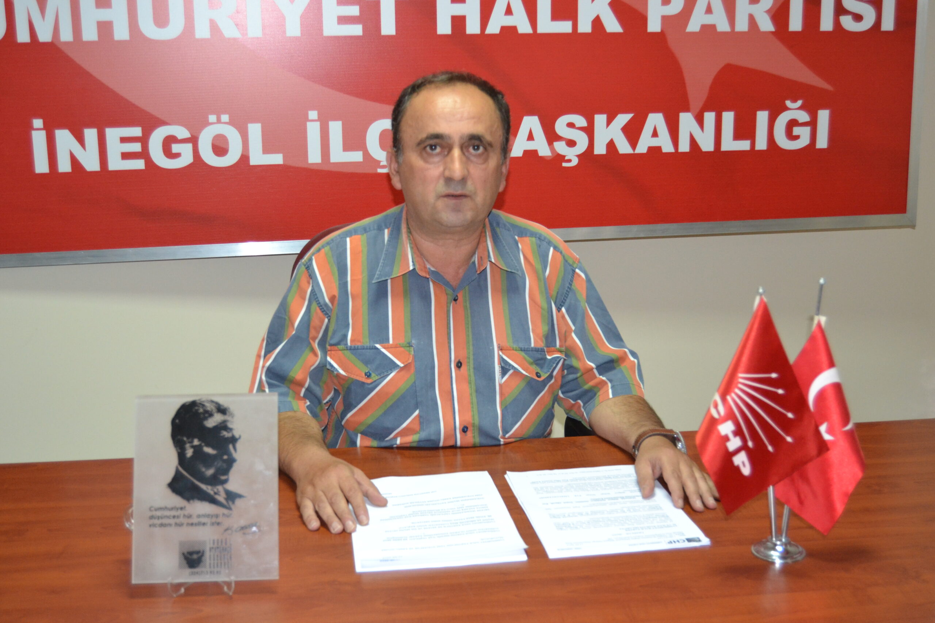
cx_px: 468
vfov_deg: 29.9
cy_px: 312
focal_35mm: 45
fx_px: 1169
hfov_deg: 43.6
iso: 1800
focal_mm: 30
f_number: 4.2
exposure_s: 1/60
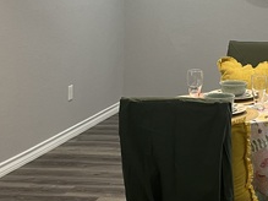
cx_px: 341
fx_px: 588
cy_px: 18
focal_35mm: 76
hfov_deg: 23.0
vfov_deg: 19.0
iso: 80
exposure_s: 1/60
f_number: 1.6
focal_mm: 5.1
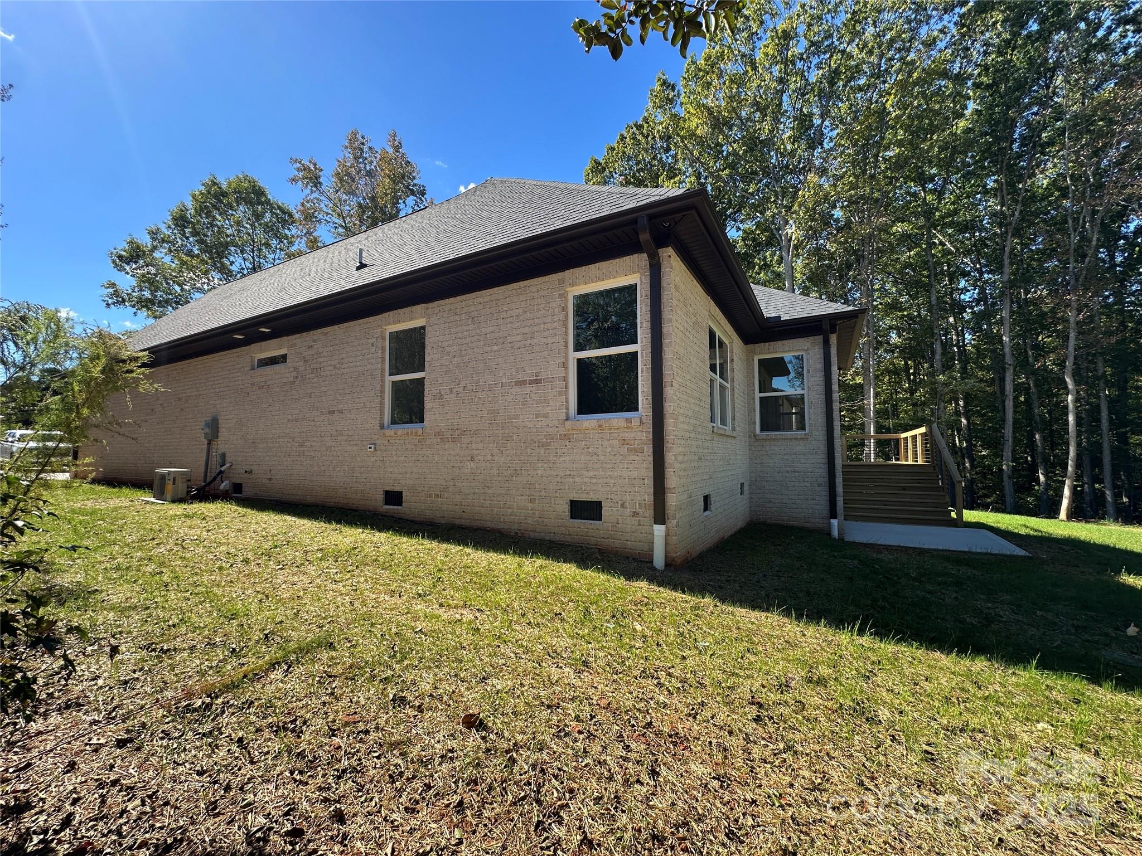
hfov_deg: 102.1
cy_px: 428
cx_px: 571
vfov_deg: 85.7
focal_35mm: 14
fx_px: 462
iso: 40
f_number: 2.2
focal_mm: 2.22
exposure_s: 1/564
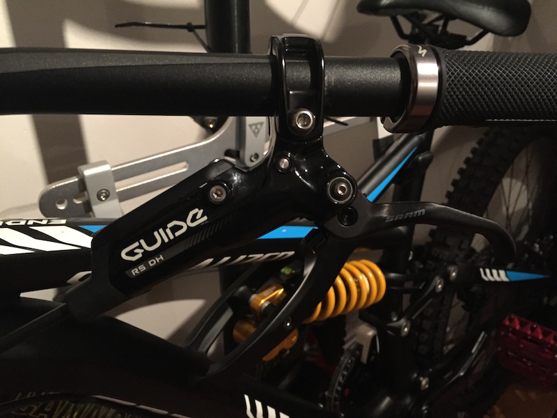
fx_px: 467
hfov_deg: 61.7
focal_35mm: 29
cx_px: 278
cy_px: 209
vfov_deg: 48.2
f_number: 2.2
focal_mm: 4.15
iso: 320
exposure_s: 1/15
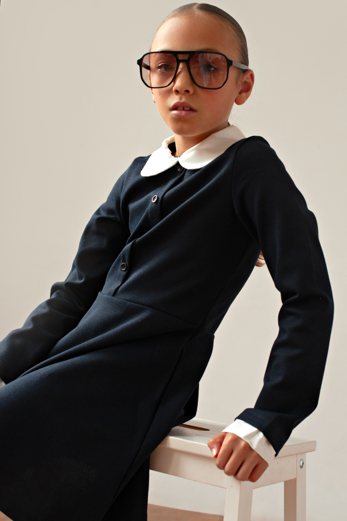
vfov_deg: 39.6
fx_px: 724
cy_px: 260
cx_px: 174
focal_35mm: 50
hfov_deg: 27.0
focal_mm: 50
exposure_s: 1/125
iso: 500
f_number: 6.3
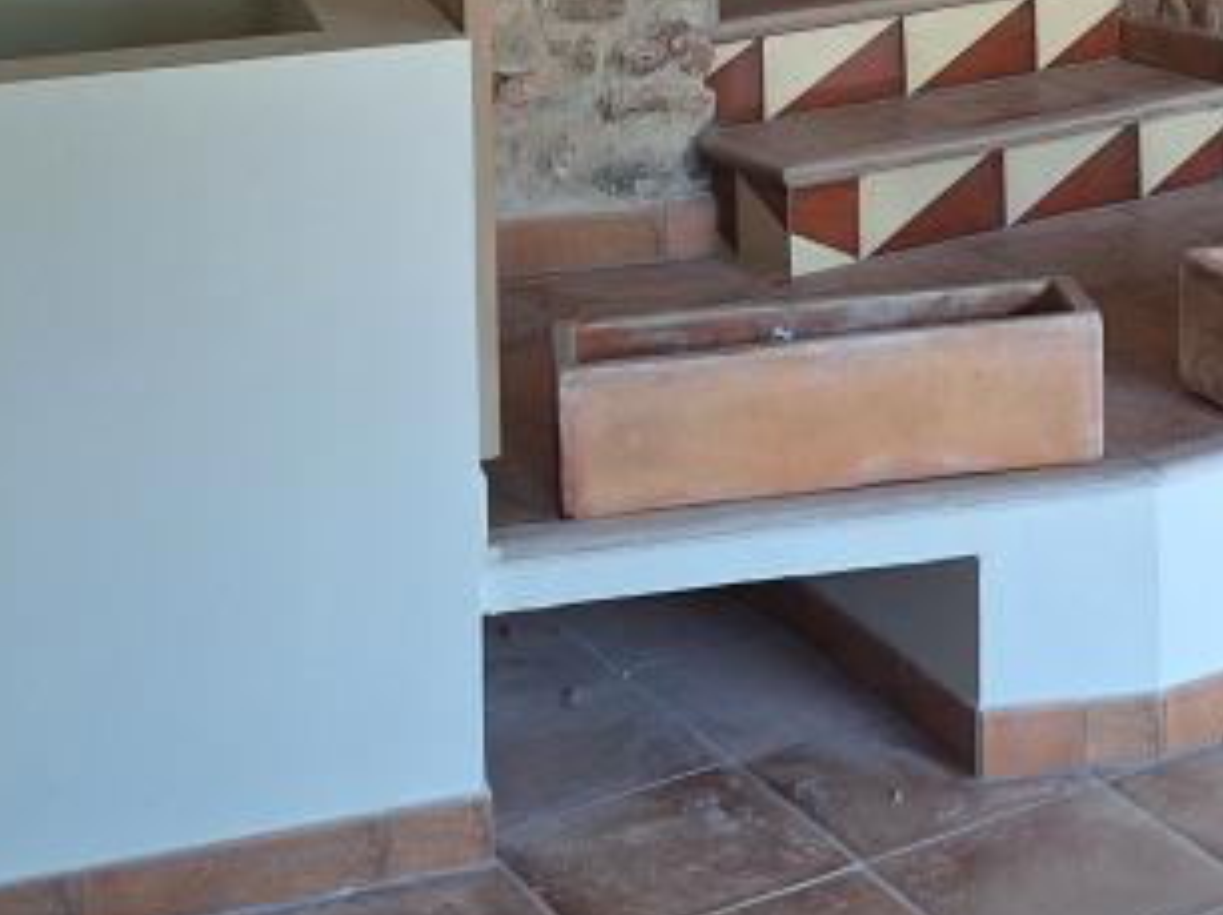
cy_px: -440
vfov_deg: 17.3
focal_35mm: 77
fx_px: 2718
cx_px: 1103
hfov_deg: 24.6
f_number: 1.8
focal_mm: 5.54
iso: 100
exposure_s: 1/50
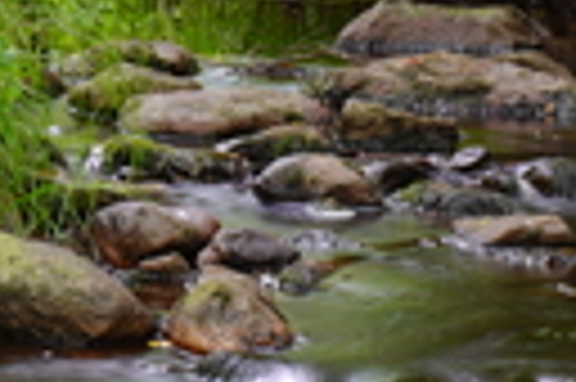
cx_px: 266
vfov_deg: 6.1
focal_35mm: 225
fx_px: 3595
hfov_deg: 9.2
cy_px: 366
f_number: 14
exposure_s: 2
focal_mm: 45
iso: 50
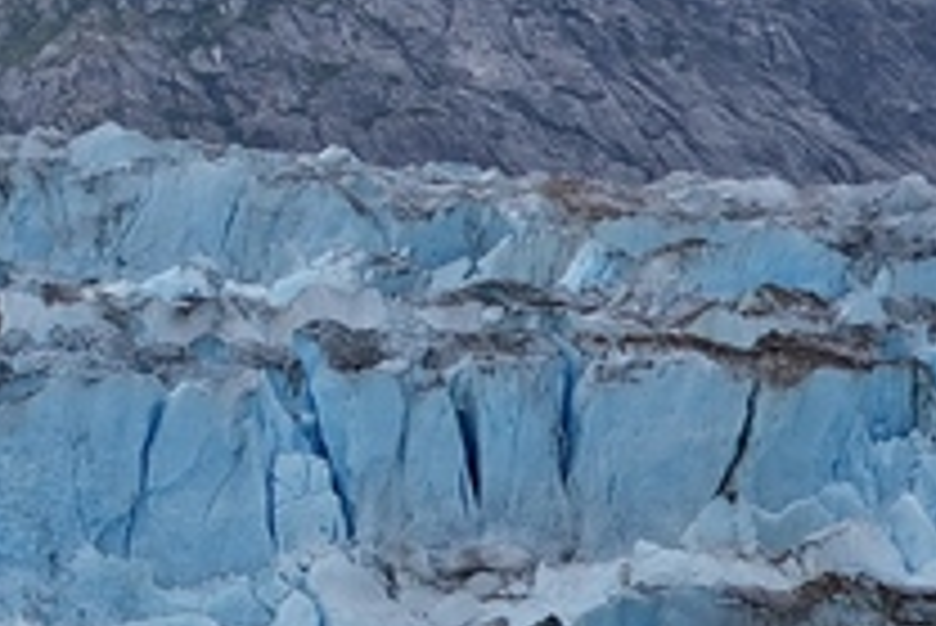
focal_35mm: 480
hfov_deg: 4.2
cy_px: -302
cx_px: -1170
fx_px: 12488
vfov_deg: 2.9
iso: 100
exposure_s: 1/160
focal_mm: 78
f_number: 5
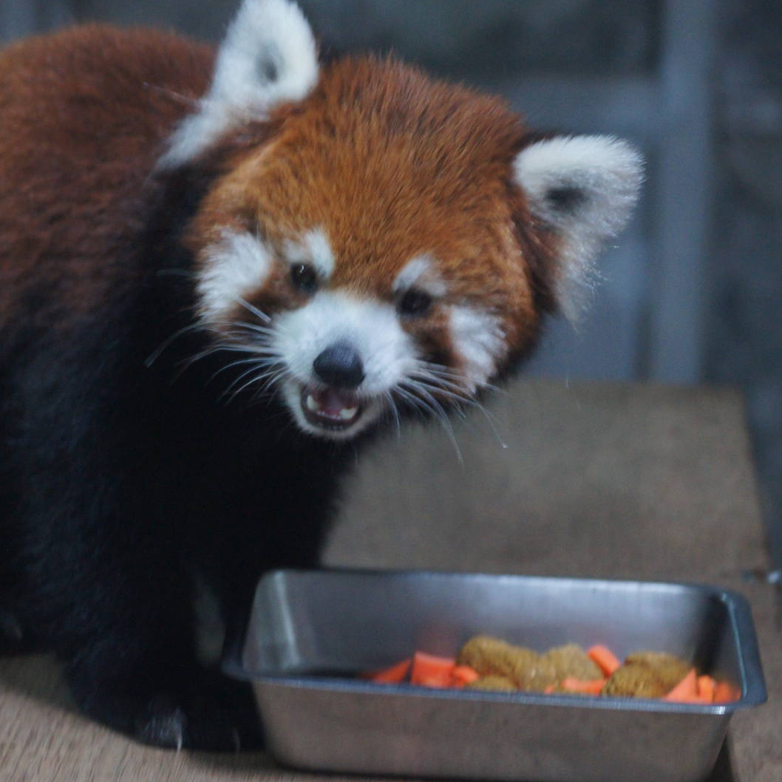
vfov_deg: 10.7
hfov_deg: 10.7
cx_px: 219
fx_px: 4182
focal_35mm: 164
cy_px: 390
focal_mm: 85
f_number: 4
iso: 1600
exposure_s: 1/30
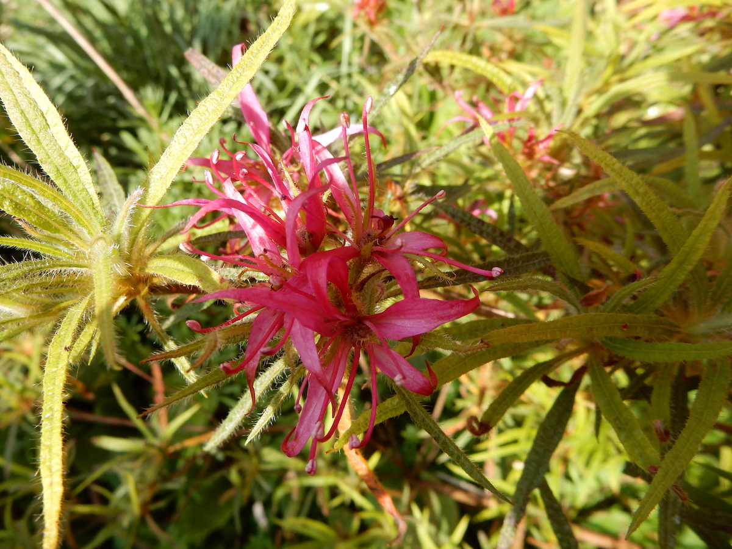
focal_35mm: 25
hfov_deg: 69.4
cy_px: 274
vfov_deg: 54.9
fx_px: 529
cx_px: 366
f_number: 3.7
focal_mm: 4.5
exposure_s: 1/320
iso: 125
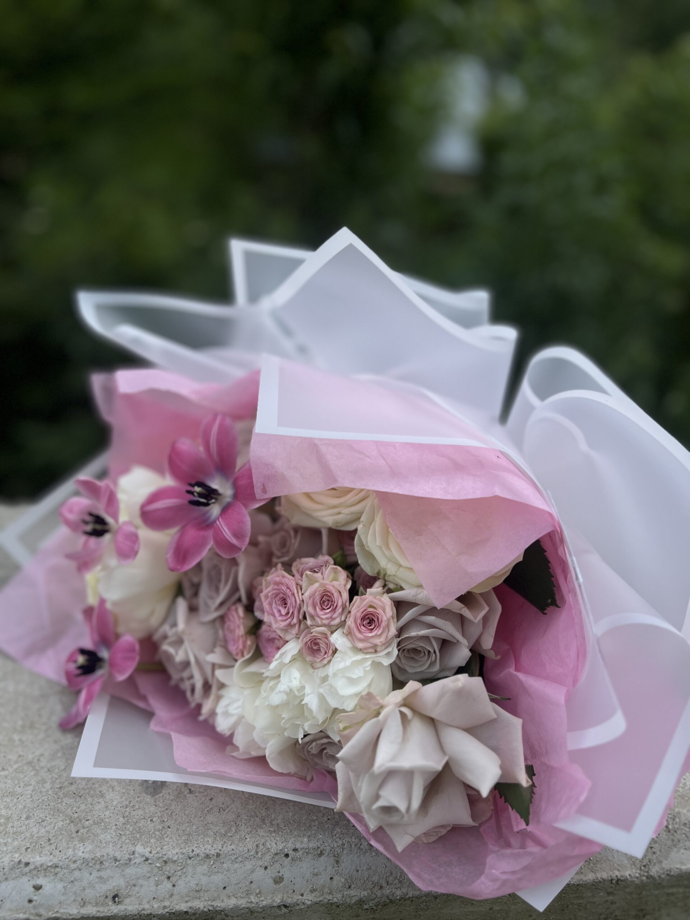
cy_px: 460
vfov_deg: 67.3
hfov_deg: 53.1
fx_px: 691
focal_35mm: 26
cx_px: 345
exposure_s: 1/2762
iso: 50
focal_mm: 5.7
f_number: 1.5
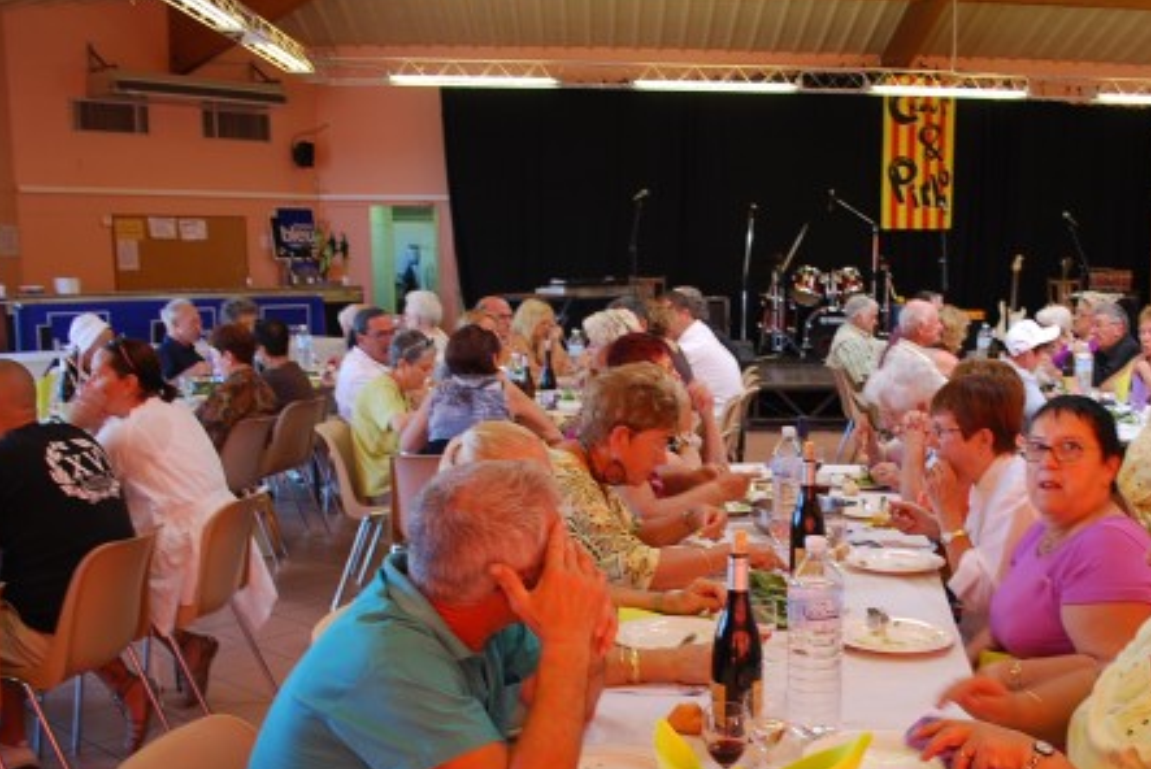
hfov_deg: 49.0
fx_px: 1248
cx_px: 730
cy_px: 527
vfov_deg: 33.9
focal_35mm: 39
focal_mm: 18
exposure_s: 1/40
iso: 200
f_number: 3.5
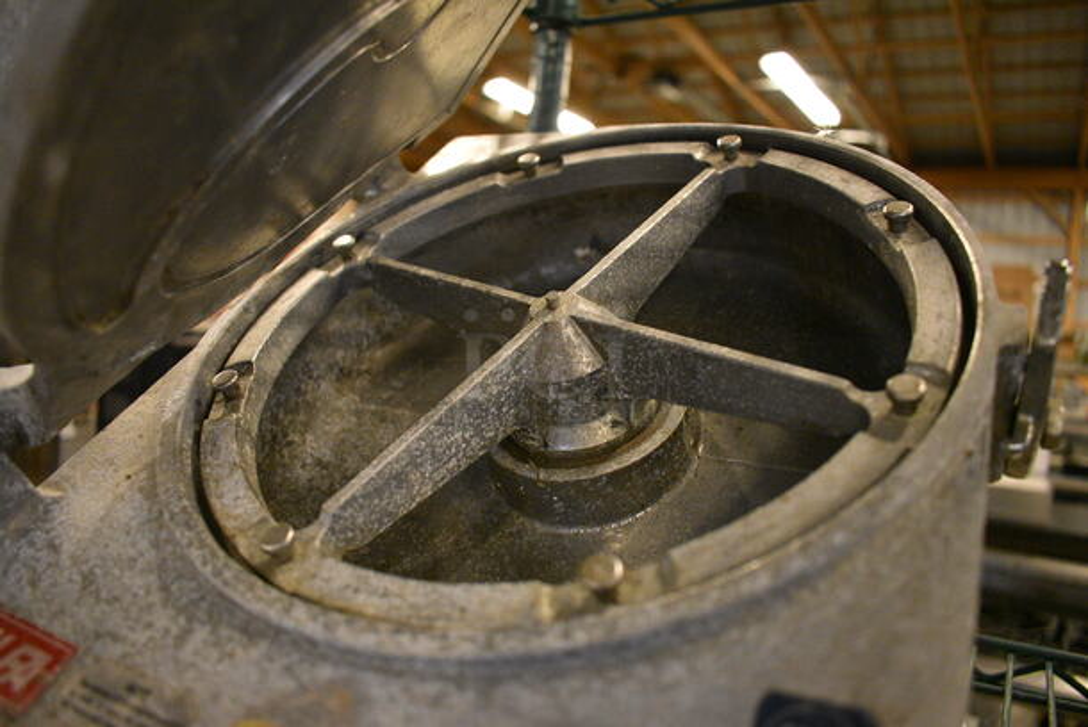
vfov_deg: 48.0
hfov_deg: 67.3
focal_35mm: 27
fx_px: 817
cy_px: 364
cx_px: 544
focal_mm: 18
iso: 4500
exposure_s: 1/125
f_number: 3.5
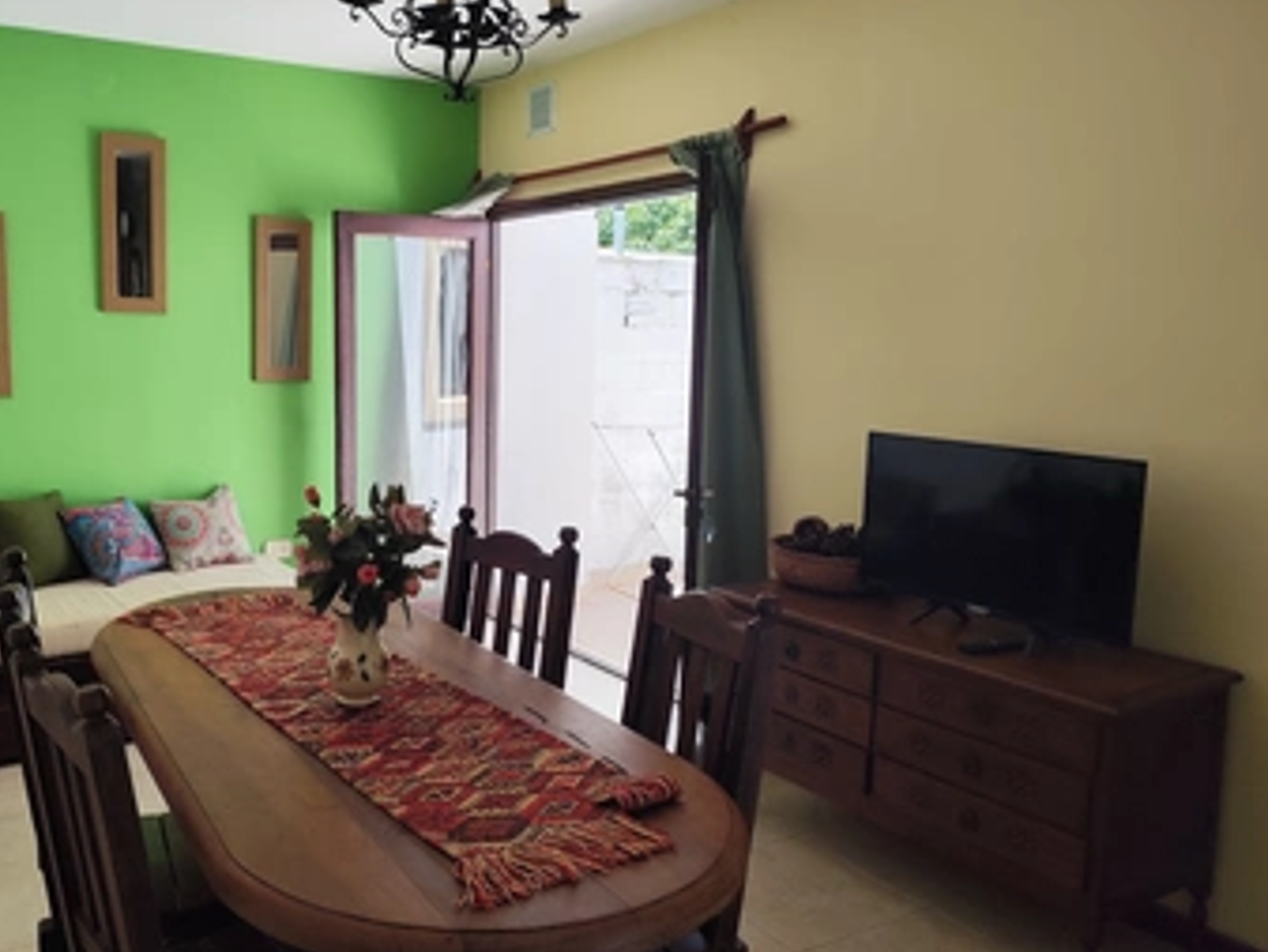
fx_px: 1099
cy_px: 459
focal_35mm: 30
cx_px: 455
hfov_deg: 59.0
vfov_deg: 46.8
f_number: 1.65
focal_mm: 6.19
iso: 50
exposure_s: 1/188
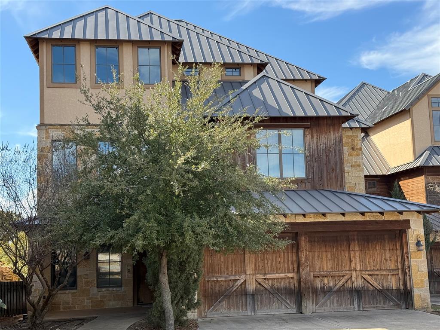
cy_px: 165
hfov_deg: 39.7
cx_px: 220
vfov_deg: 30.3
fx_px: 610
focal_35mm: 48
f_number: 1.78
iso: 80
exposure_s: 1/1608
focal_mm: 6.76
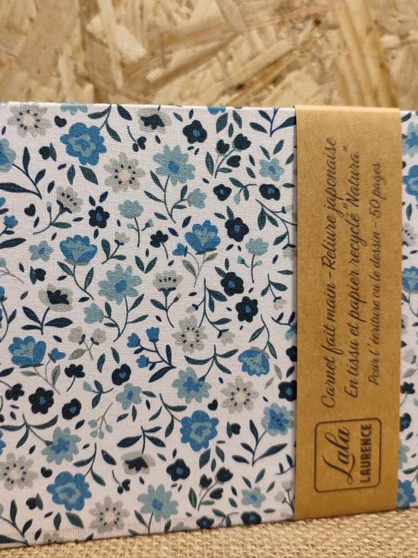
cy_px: 249
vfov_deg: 47.8
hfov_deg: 36.7
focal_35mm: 39
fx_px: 628
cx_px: 170
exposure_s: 1/33
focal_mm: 6.04
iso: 250
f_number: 1.9
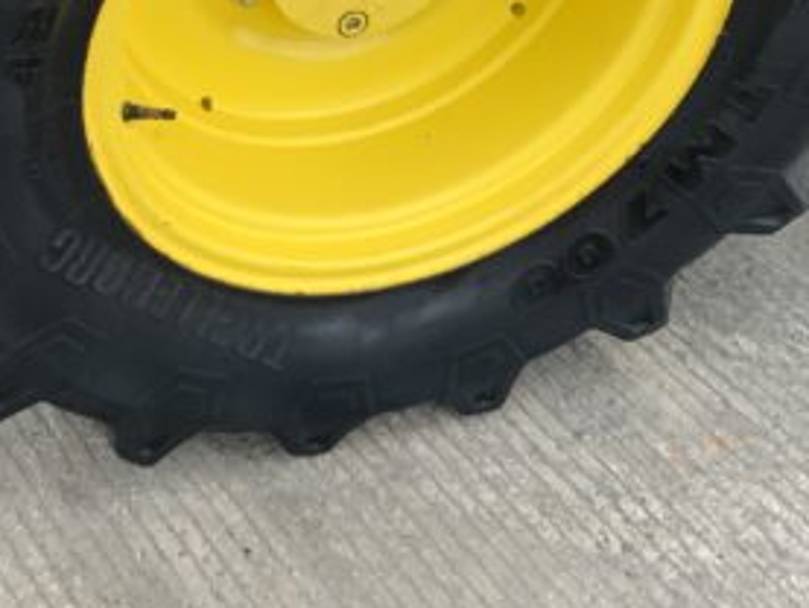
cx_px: 248
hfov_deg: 28.7
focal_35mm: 67
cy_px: -79
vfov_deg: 20.8
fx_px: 1567
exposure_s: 1/172
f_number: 1.8
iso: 16
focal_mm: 3
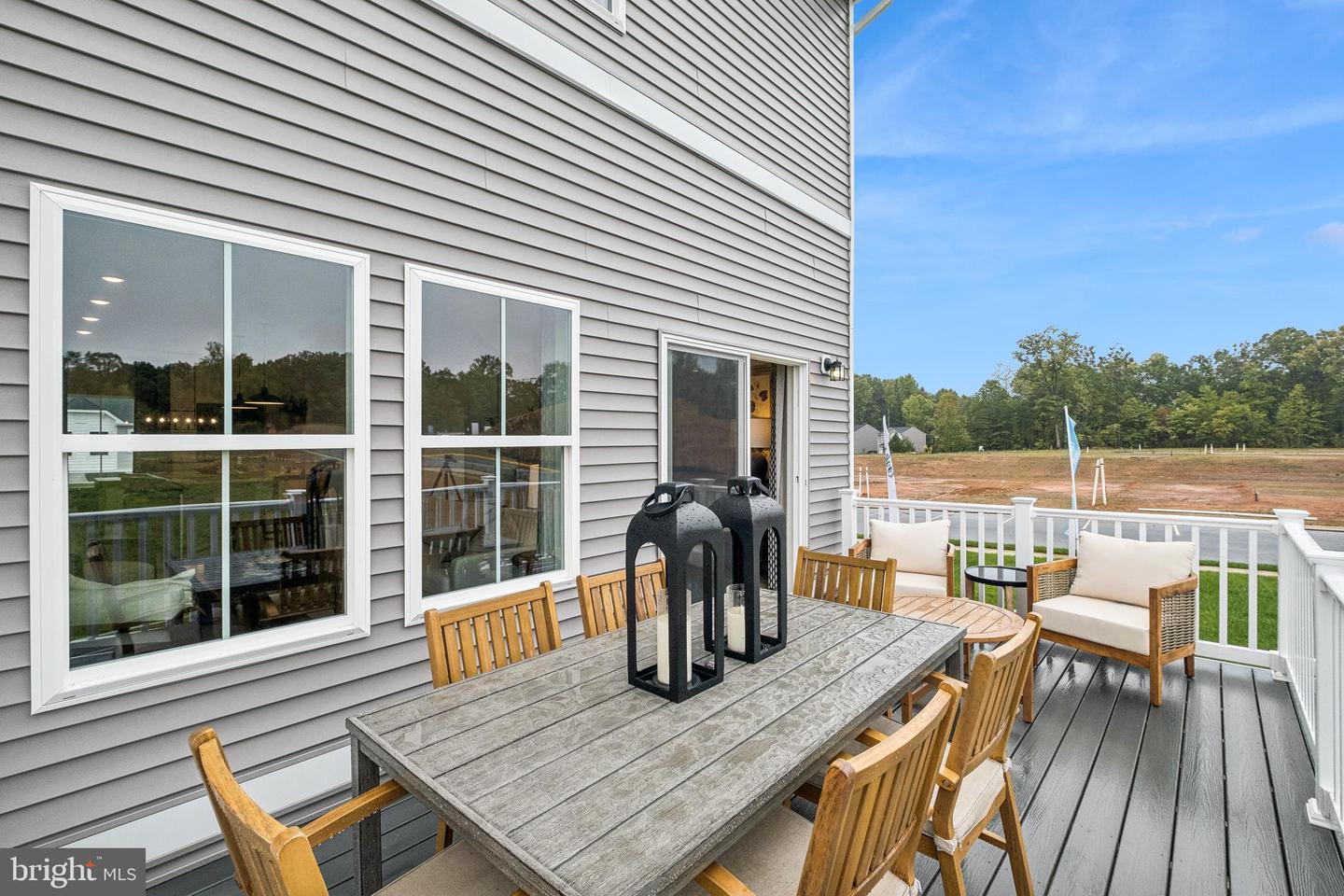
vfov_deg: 77.3
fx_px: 560
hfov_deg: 100.4
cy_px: 448
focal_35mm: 15
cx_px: 672
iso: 400
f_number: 9
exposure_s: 1/250
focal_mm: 10
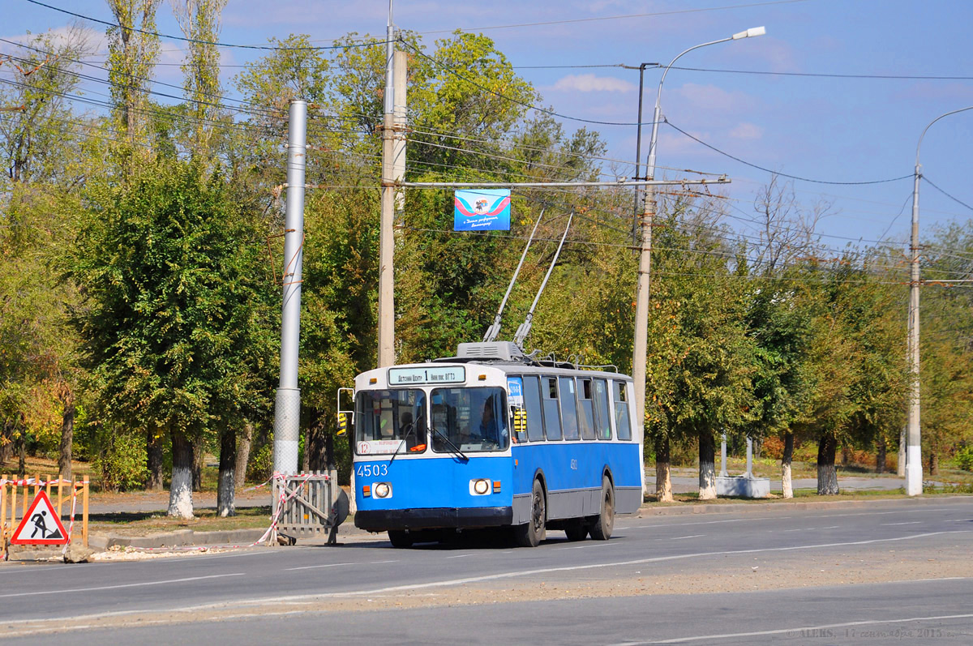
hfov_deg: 13.1
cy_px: 323
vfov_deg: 8.7
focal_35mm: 158
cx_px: 486
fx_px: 4252
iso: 200
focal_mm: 105
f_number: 8
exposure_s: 1/500
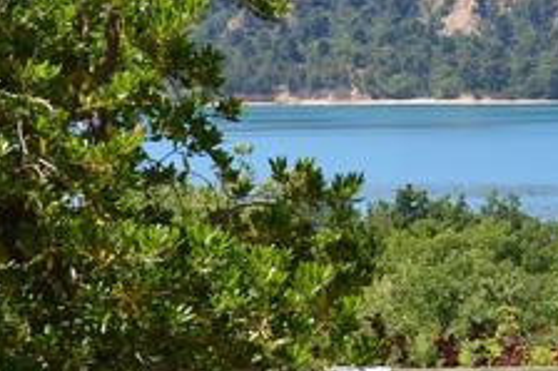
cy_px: 87
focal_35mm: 212
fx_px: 3284
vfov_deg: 6.5
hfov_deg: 9.6
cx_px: 643
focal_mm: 35
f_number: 6.3
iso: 100
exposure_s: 1/250
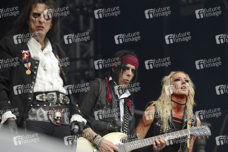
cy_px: 76
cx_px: 114
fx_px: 981
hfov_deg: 13.3
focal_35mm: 155
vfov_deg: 8.8
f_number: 5
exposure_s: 1/800
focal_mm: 155
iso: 320
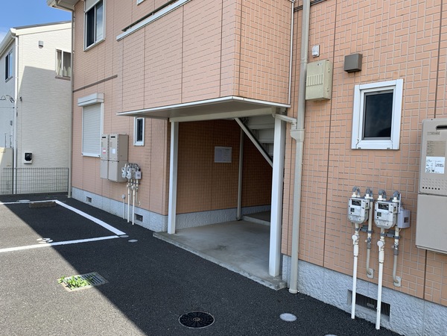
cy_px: 168
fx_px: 336
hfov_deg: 67.3
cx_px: 224
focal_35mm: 26
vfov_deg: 53.1
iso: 25
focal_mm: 4.25
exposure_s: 1/643
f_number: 1.8
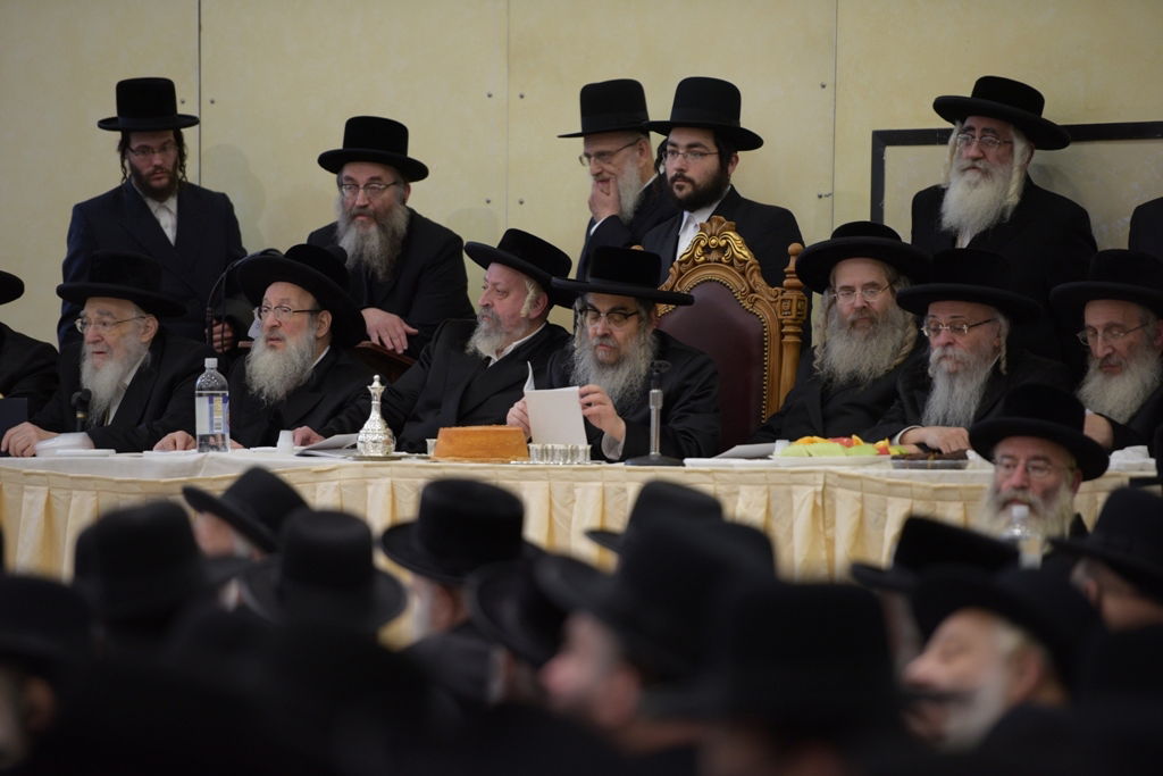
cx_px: 582
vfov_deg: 6.9
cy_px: 388
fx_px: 6462
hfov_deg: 10.3
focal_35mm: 200
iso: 800
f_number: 2.8
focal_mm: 200
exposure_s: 1/125
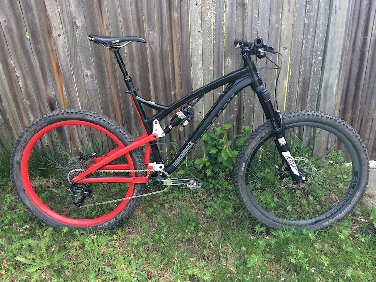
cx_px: 188
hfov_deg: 61.7
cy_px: 141
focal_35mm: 29
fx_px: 315
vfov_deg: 48.2
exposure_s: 1/160
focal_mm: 4.15
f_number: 2.2
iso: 32
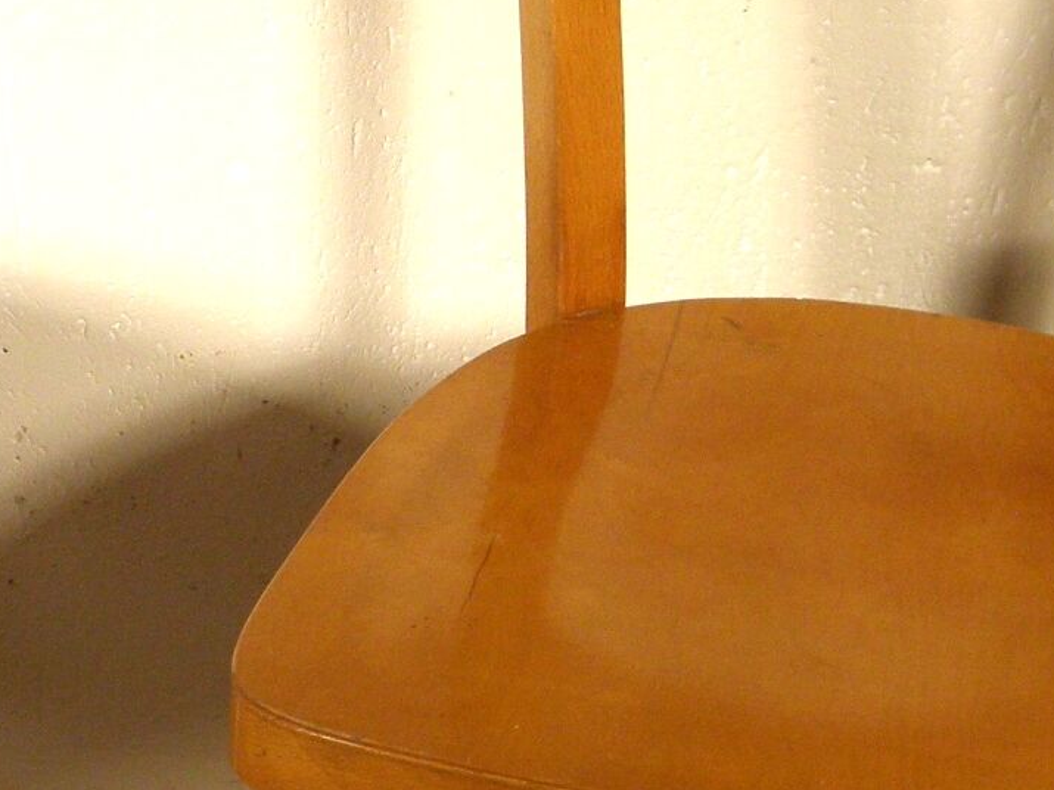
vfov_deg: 10.9
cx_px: 155
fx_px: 4140
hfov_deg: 14.4
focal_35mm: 136
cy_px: 628
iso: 125
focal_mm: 6.8
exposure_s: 1/40
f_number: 3.7
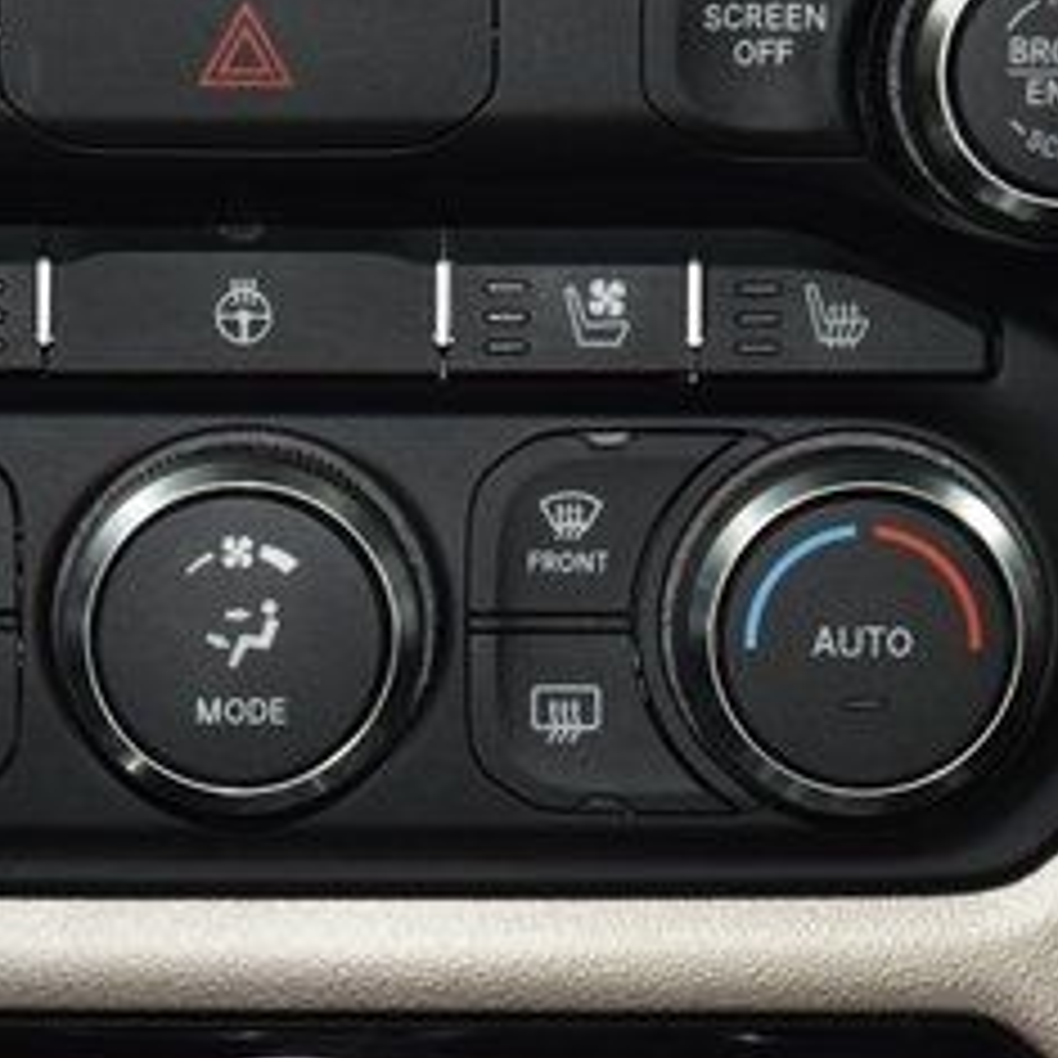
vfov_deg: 7.2
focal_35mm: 243
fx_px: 8403
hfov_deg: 7.2
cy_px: 727
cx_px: 248
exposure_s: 1/40
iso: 1800
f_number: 4.5
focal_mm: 70
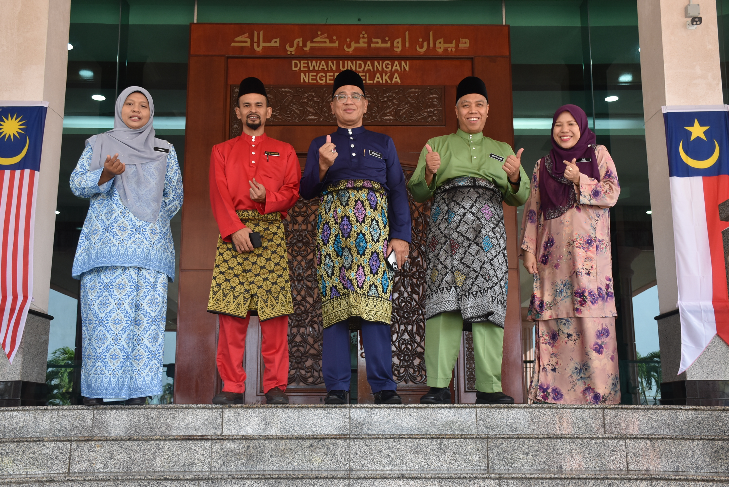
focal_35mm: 40
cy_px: 244
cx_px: 364
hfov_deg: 47.9
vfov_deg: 33.1
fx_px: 821
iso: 400
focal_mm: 27
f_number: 5.6
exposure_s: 1/125
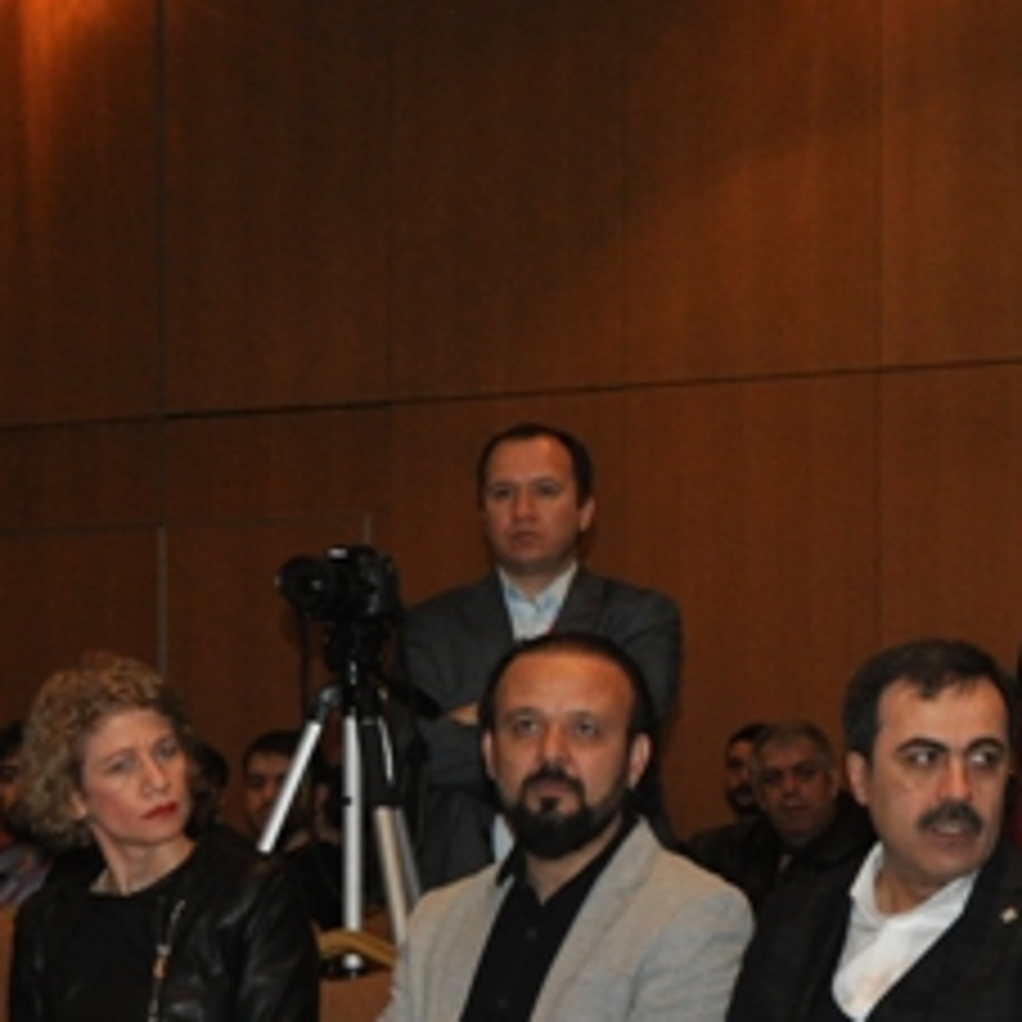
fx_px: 4075
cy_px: 871
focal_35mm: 122
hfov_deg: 14.0
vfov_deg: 14.2
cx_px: 1058
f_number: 4
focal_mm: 34
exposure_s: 1/60
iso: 800
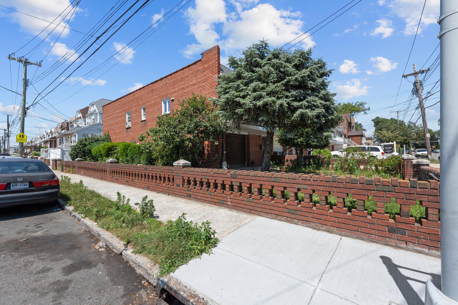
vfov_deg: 81.2
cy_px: 152
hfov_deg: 104.3
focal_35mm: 14
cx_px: 229
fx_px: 178
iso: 200
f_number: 10
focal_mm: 14
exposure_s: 1/160
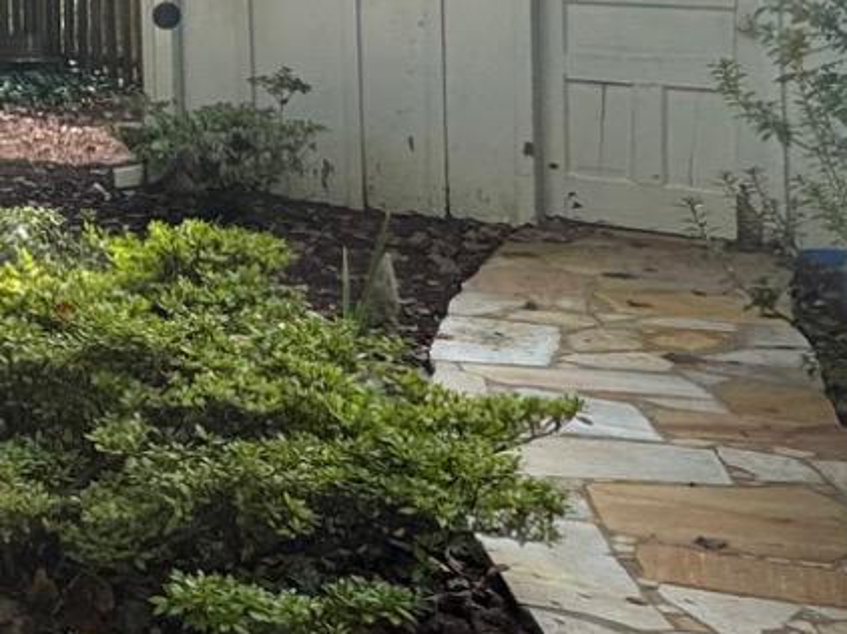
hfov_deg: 22.8
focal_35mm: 68
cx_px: -450
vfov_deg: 20.6
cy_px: -50
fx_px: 1663
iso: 40
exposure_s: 1/693
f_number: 2.2
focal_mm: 2.22
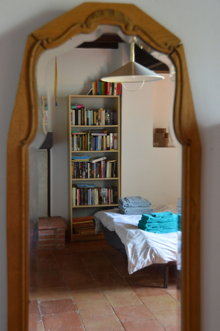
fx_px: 441
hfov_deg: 28.0
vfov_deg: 41.1
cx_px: 110
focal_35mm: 48
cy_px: 166
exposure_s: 1/15
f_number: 4
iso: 1250
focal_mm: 32
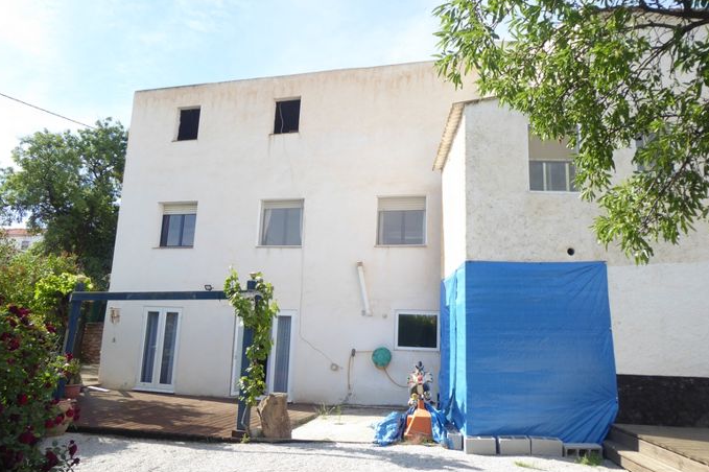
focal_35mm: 27
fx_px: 531
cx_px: 358
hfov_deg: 67.4
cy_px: 241
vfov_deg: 47.9
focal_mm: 4.3
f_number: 3.3
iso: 80
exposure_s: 1/320
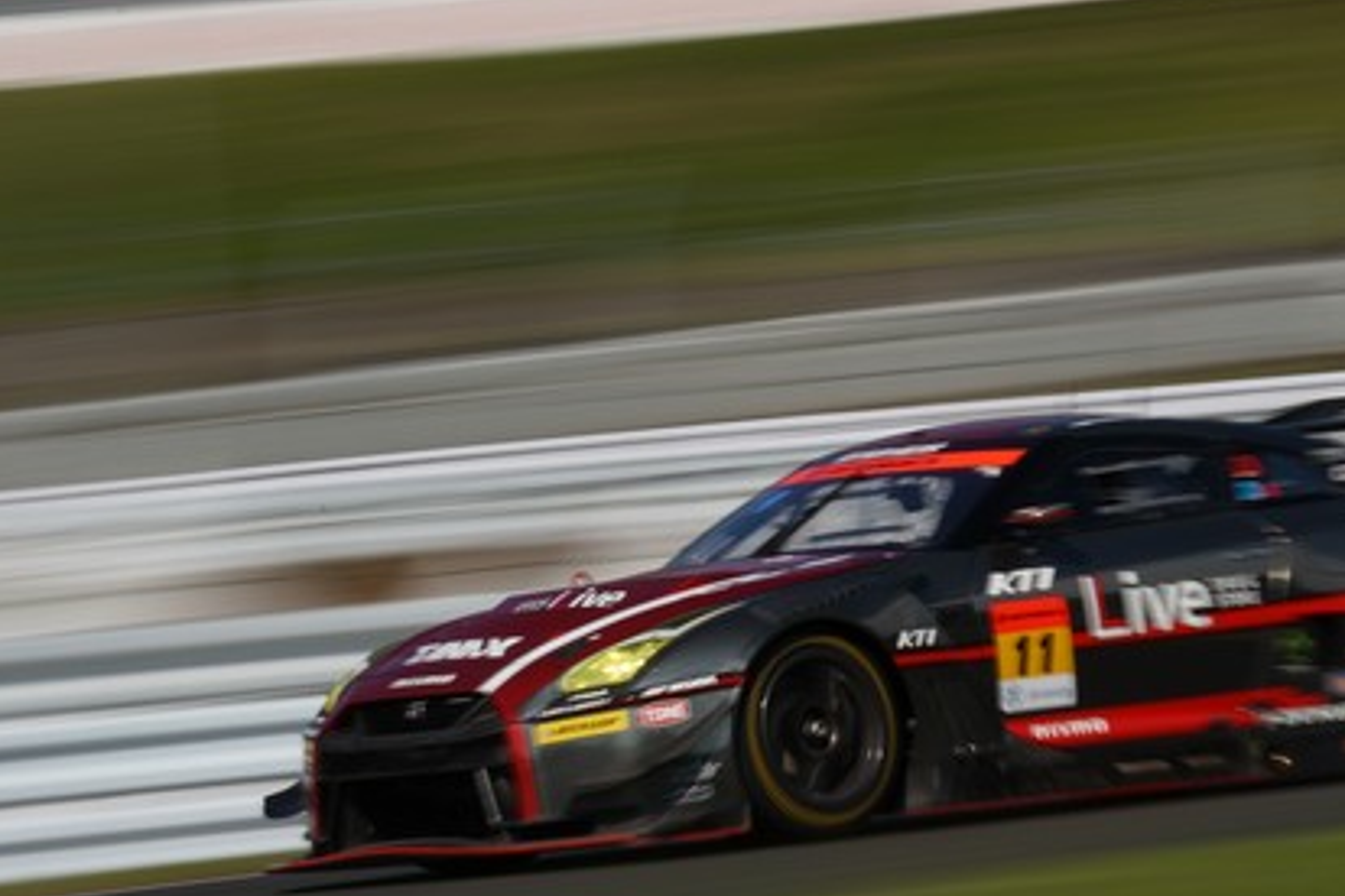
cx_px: 975
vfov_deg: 3.9
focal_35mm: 348
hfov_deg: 5.9
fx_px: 13001
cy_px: 166
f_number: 32
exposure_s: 1/20
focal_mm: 200
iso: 50
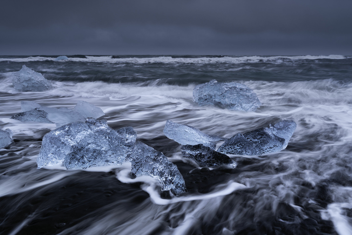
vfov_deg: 43.6
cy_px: 118
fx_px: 293
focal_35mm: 30
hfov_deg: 61.9
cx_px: 176
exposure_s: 1/2.5
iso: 100
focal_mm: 30
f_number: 11
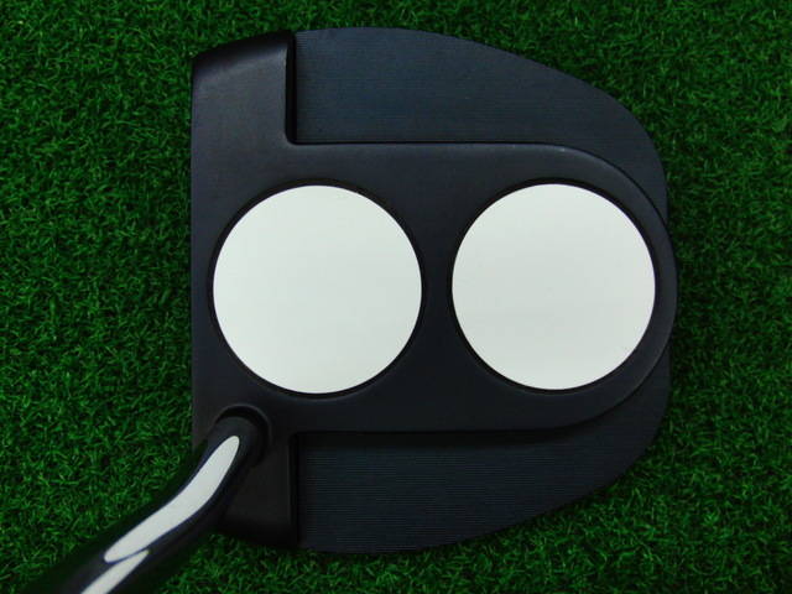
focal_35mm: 37
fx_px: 847
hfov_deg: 50.1
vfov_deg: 38.7
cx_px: 396
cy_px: 297
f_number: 3.6
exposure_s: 1/80
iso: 250
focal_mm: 6.42
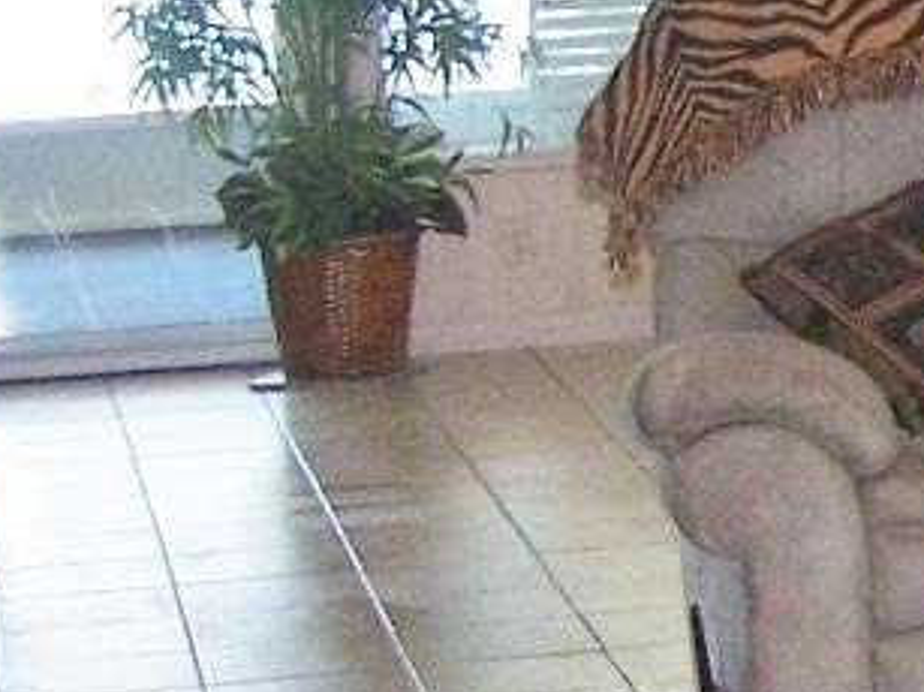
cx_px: 1860
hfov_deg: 9.6
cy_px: 199
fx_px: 5123
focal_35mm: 192
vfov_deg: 7.7
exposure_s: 1/60
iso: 140
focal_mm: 6.3
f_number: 2.8
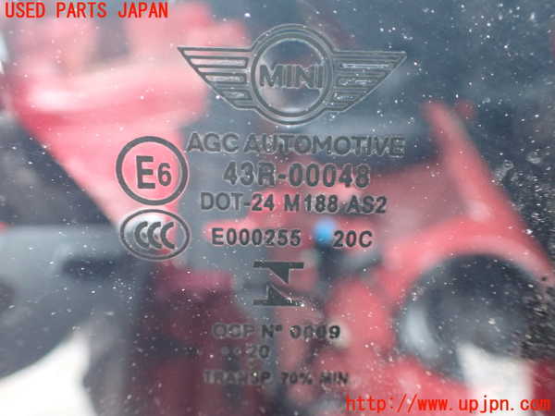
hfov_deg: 60.0
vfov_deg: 46.8
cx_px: 278
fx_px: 481
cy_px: 208
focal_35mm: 30
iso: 800
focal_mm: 5.4
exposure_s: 1/50
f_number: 2.3
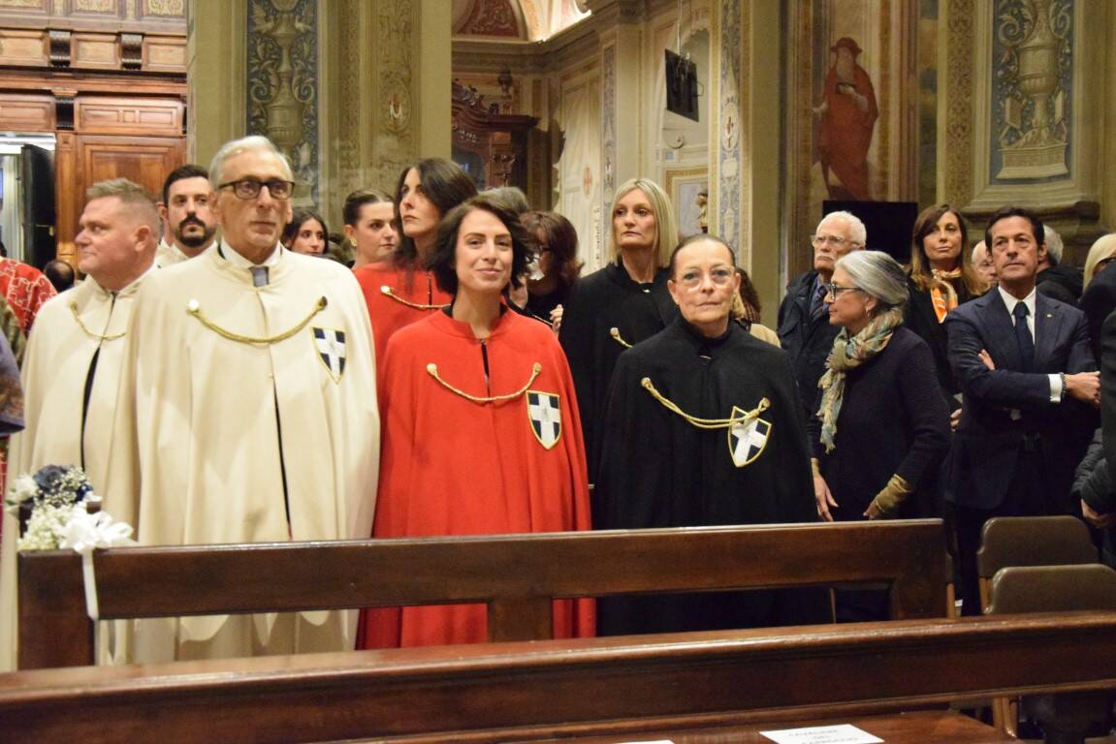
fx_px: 1581
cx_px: 558
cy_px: 372
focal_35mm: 51
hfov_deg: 38.9
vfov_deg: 26.5
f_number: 5
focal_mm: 34
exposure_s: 1/60
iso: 12800
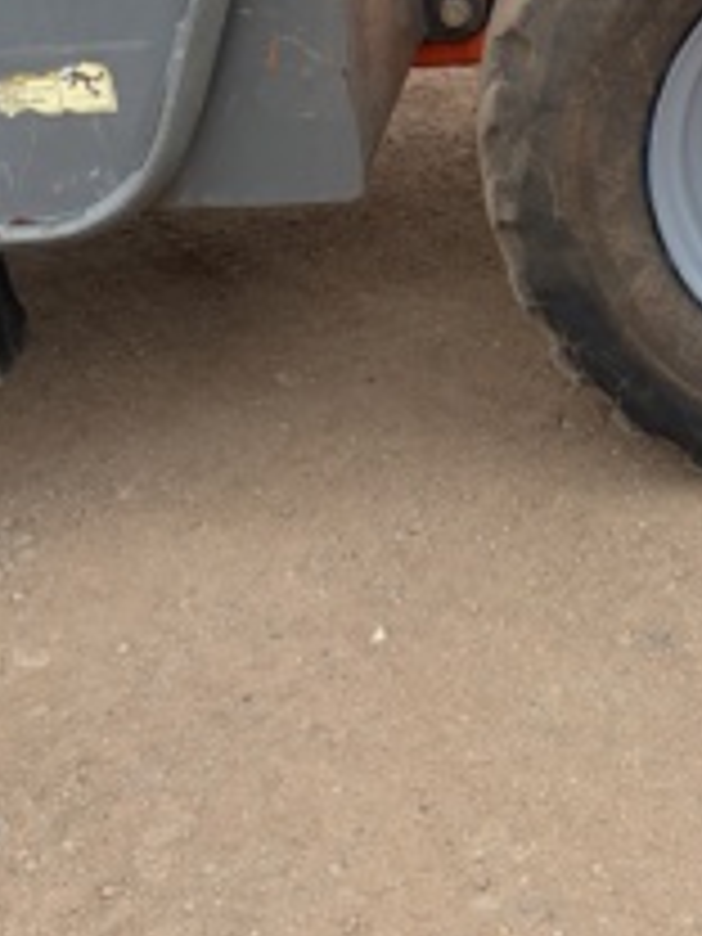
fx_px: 1622
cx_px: 783
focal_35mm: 60
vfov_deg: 30.7
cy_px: 94
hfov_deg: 22.9
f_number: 1.6
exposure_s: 1/515
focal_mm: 5.96
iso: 64
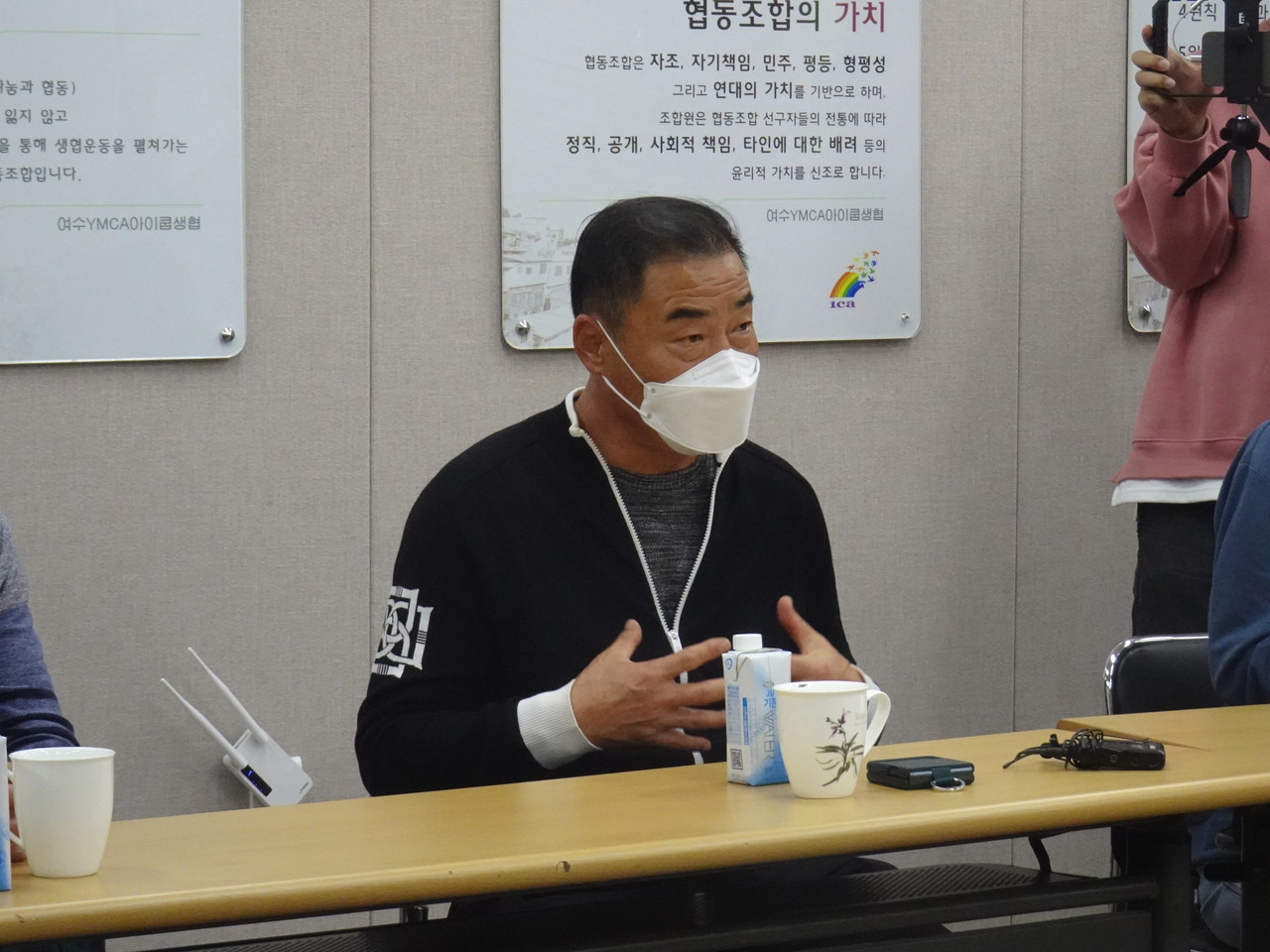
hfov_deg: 18.0
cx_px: 635
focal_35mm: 109
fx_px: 3999
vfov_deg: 13.6
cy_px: 476
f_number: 5
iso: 800
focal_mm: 17.15
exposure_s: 1/100
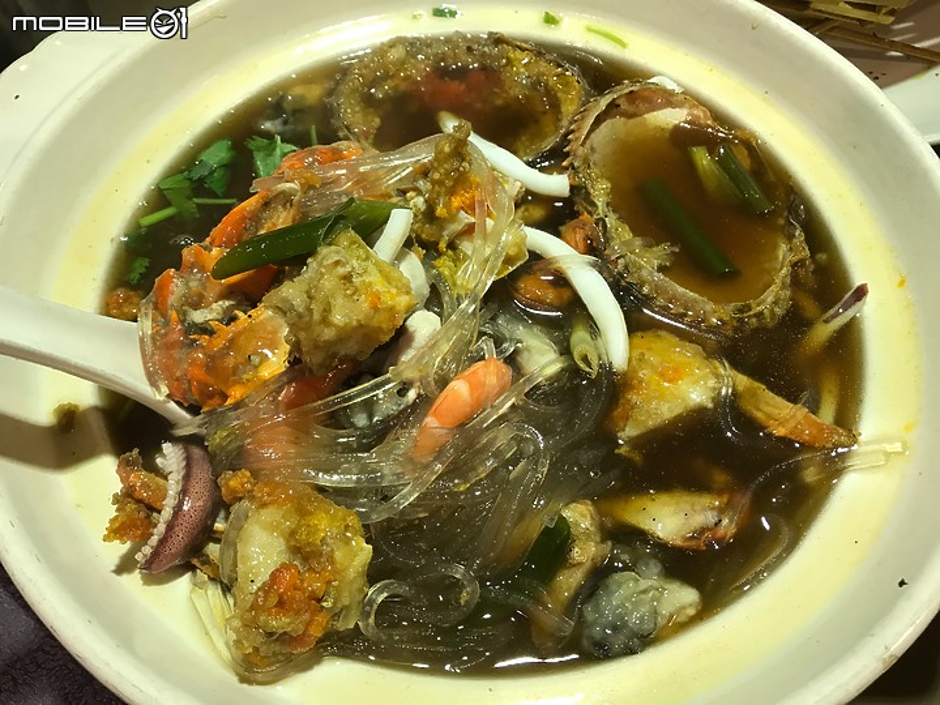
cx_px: 470
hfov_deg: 63.4
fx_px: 760
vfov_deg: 49.7
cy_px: 352
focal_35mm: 28
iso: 40
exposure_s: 1/24
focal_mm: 3.99
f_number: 1.8
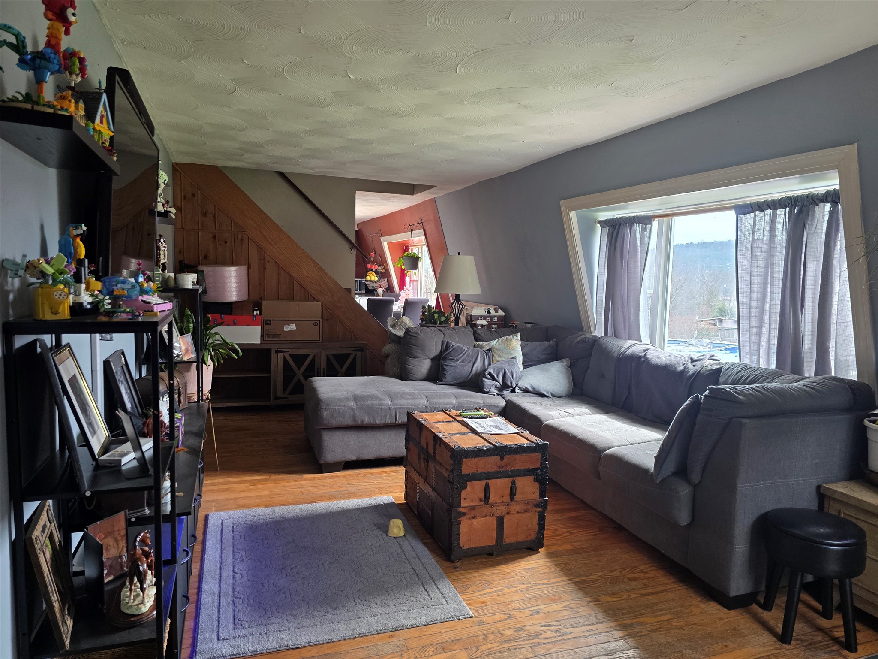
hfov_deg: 73.9
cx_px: 439
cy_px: 330
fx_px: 583
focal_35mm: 23
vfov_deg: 58.9
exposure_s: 1/180
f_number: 1.7
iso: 200
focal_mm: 6.3
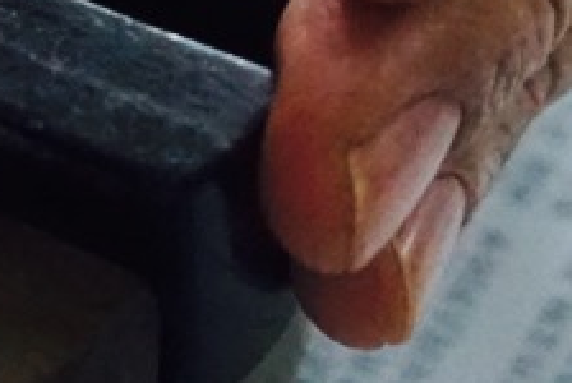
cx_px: -590
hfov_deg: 7.8
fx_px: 4009
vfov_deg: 5.3
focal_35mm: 252
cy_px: -452
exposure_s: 1/160
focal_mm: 35
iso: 6400
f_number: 4
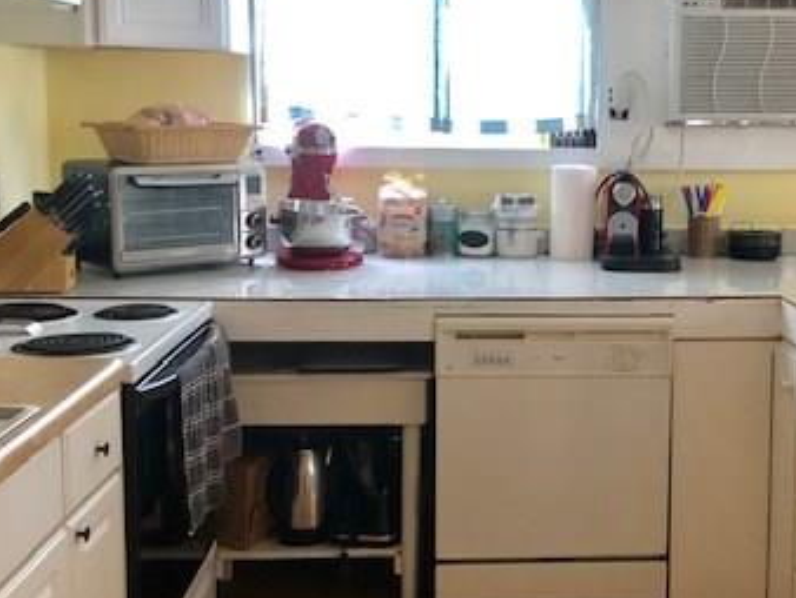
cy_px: 268
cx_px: 556
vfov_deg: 27.5
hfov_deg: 35.6
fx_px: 1220
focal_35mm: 53
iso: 40
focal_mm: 4
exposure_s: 1/15
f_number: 1.8
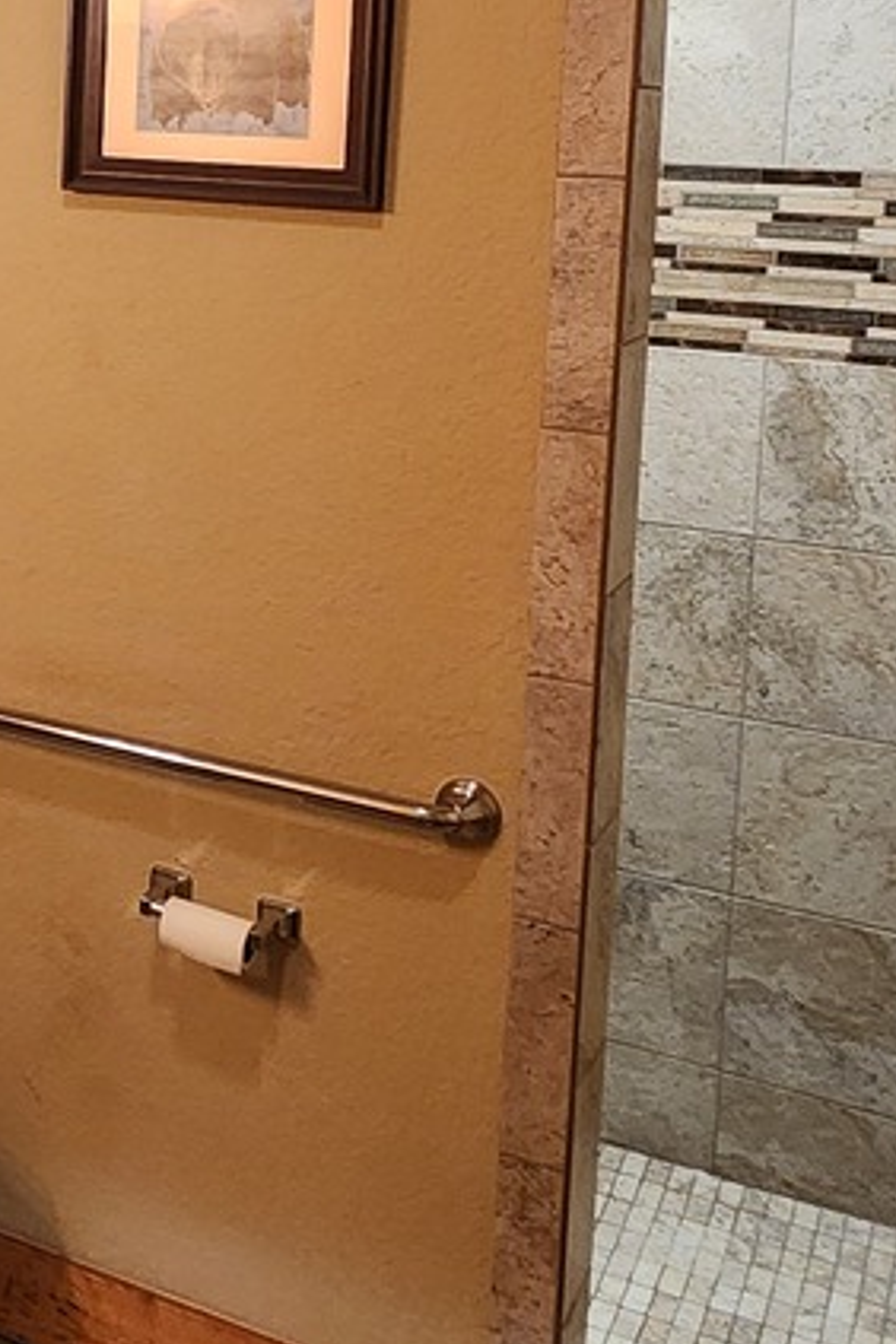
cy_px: 235
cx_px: -137
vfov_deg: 40.6
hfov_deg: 26.5
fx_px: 1717
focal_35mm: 46
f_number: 2.2
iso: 400
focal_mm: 2.2
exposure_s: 1/30
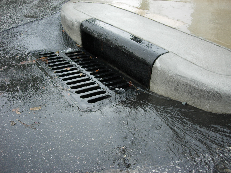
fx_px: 254
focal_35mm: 38
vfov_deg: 37.7
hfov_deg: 49.0
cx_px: 116
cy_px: 86
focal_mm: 7.8
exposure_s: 1/55.3
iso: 64
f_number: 2.8
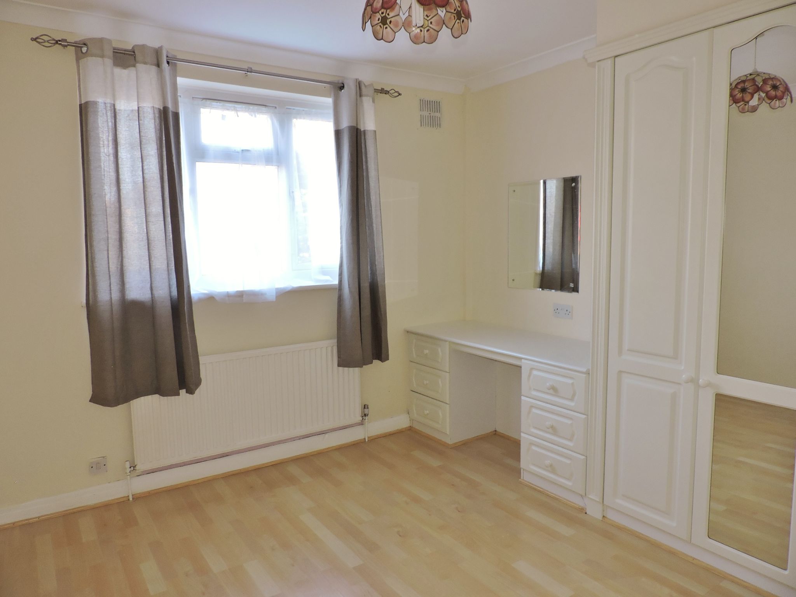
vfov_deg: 56.8
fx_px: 552
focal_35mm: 24
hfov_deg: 71.6
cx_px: 398
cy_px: 298
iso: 140
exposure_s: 1/40
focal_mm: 4.3
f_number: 3
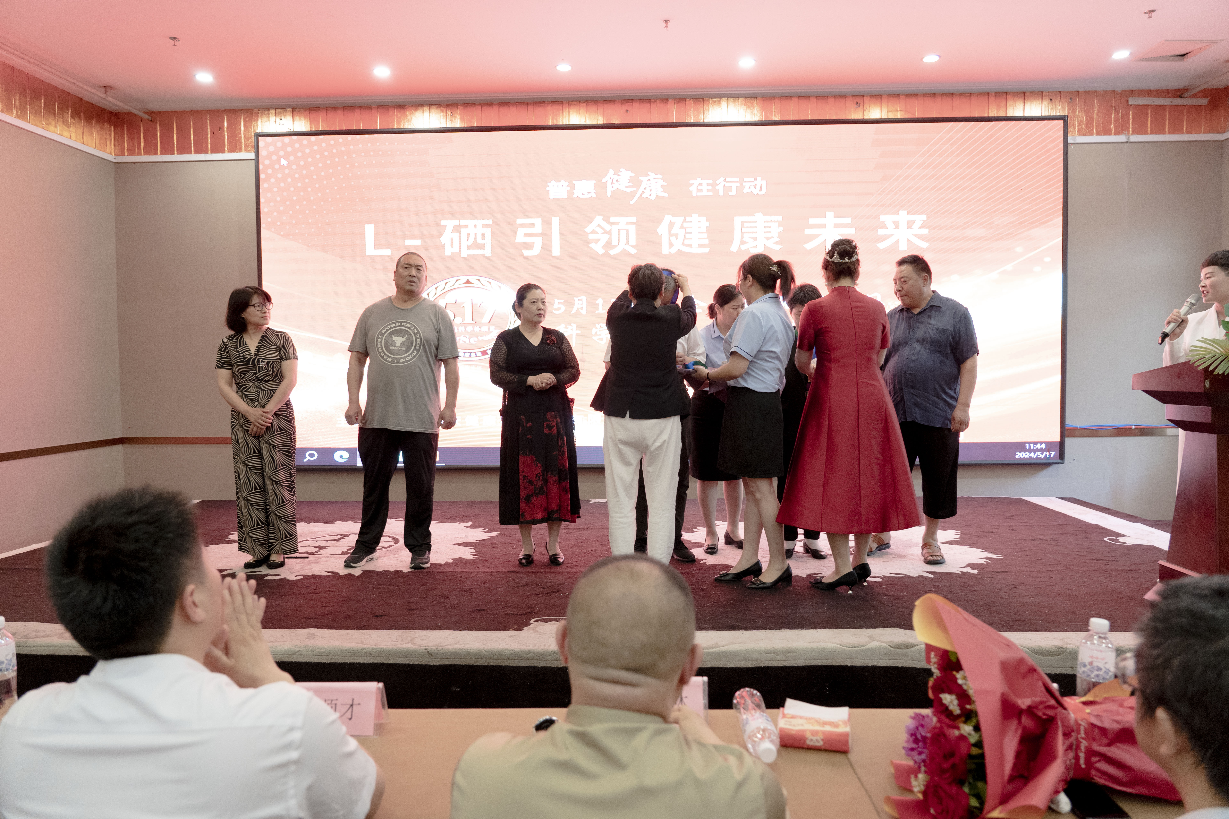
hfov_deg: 73.7
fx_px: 819
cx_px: 614
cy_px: 410
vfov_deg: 53.1
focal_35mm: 24
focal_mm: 24
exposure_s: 1/100
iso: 2500
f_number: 4
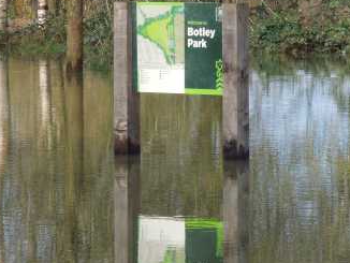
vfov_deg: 4.2
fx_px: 3552
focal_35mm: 351
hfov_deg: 5.6
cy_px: 54
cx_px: 189
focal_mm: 34.4
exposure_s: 1/250
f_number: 5
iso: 100
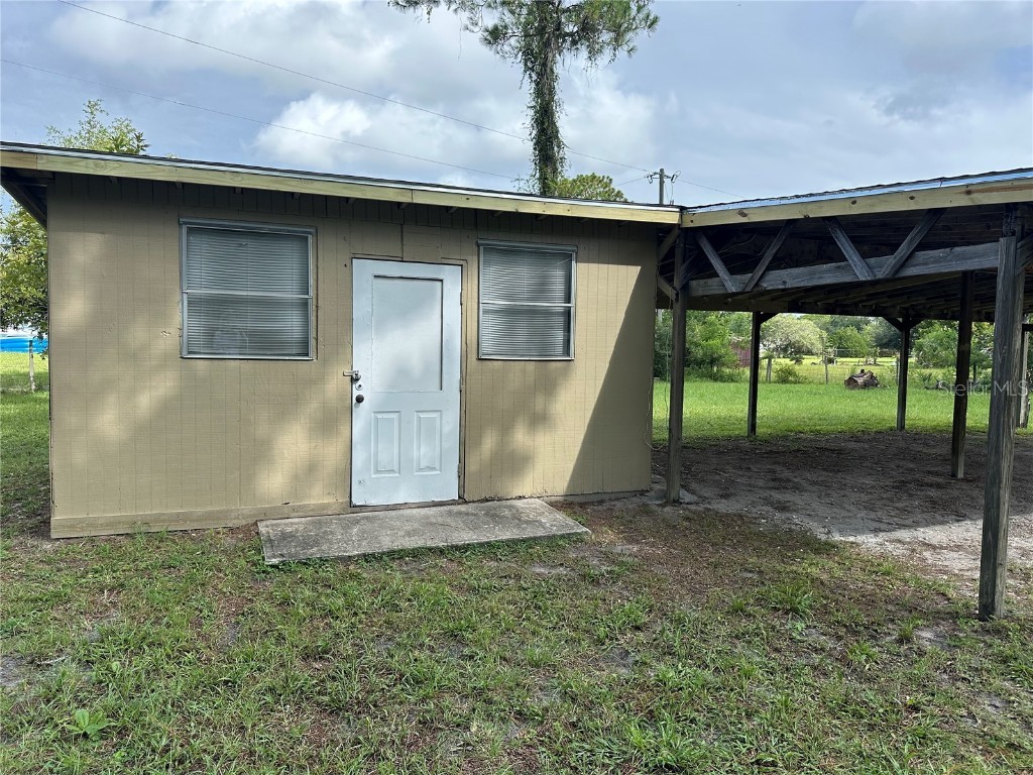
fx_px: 716
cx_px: 516
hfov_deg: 71.6
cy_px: 388
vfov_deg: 56.8
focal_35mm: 24
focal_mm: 6.86
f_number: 1.78
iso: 80
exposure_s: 1/2203
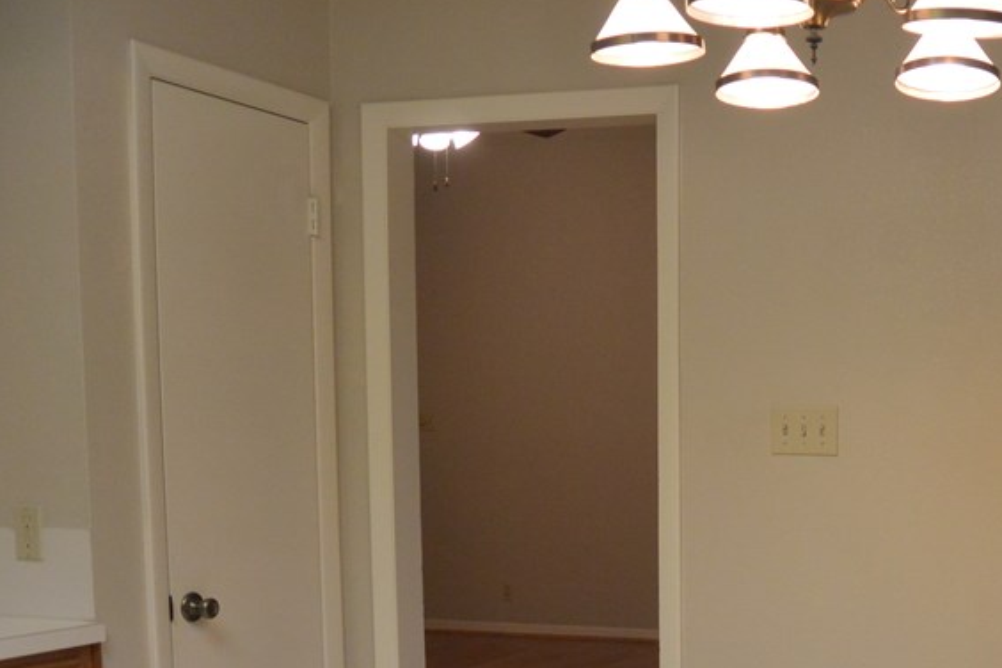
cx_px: 934
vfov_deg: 25.4
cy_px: 574
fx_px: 1447
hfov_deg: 35.5
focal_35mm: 52
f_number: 3.5
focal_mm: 10
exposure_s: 1/80
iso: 400
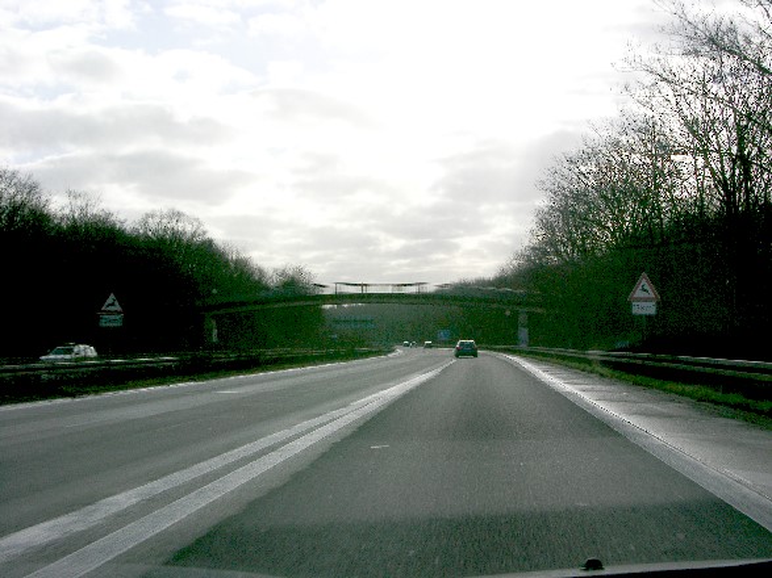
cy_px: 289
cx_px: 386
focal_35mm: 50
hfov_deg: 38.2
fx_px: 1115
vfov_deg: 29.1
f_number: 7.6
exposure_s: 1/180
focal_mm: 12.7
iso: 50
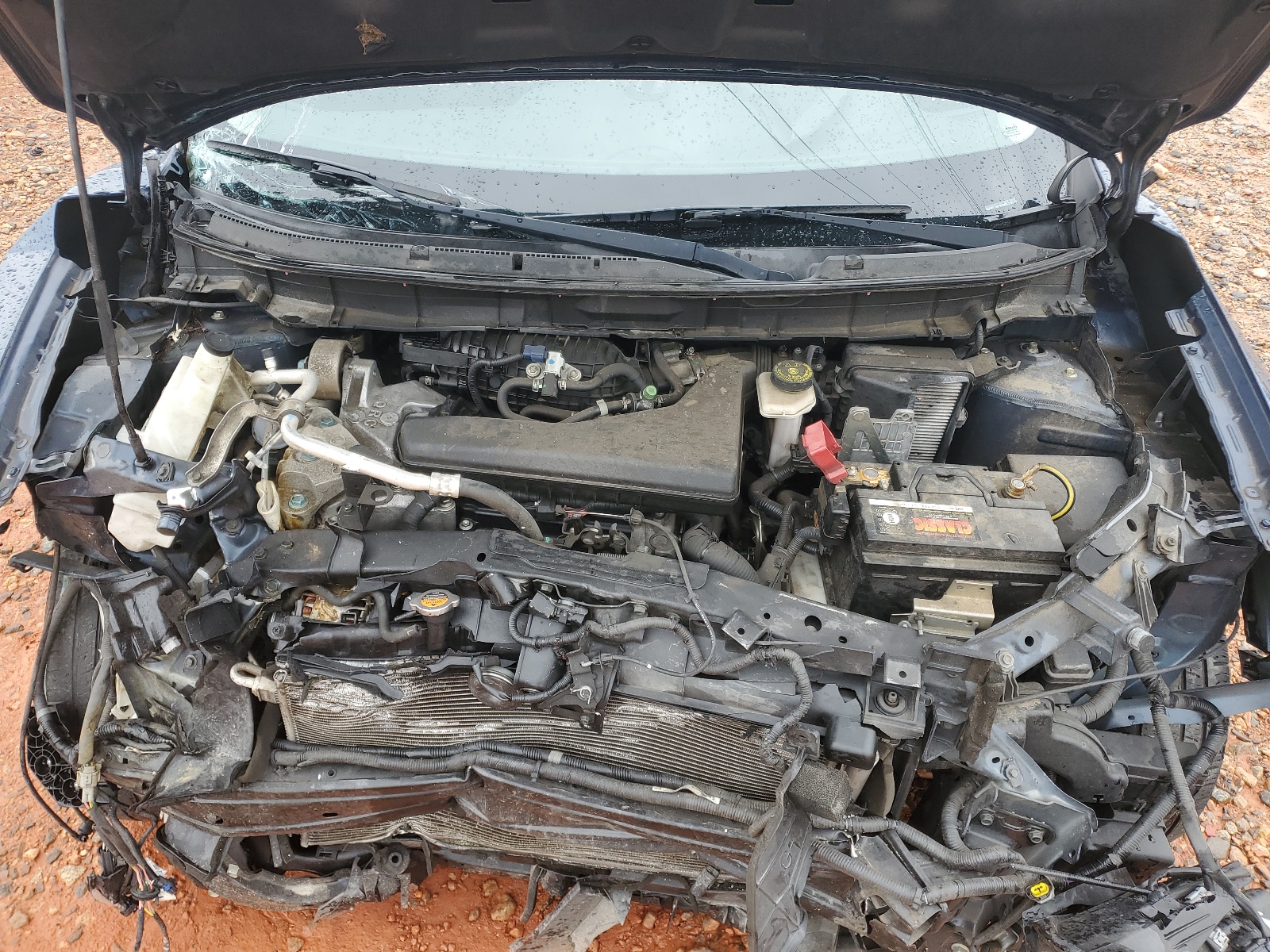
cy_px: 476
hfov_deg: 67.3
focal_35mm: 26
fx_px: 954
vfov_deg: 53.1
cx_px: 635
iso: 50
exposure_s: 1/141
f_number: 1.5
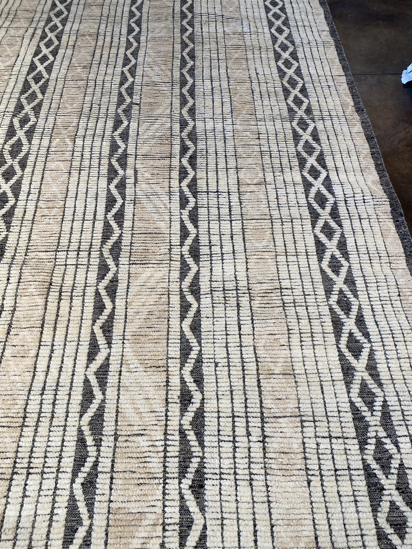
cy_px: 274
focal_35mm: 26
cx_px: 206
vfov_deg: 67.3
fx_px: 413
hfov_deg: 53.1
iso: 64
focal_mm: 4.25
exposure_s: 1/120
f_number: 1.8
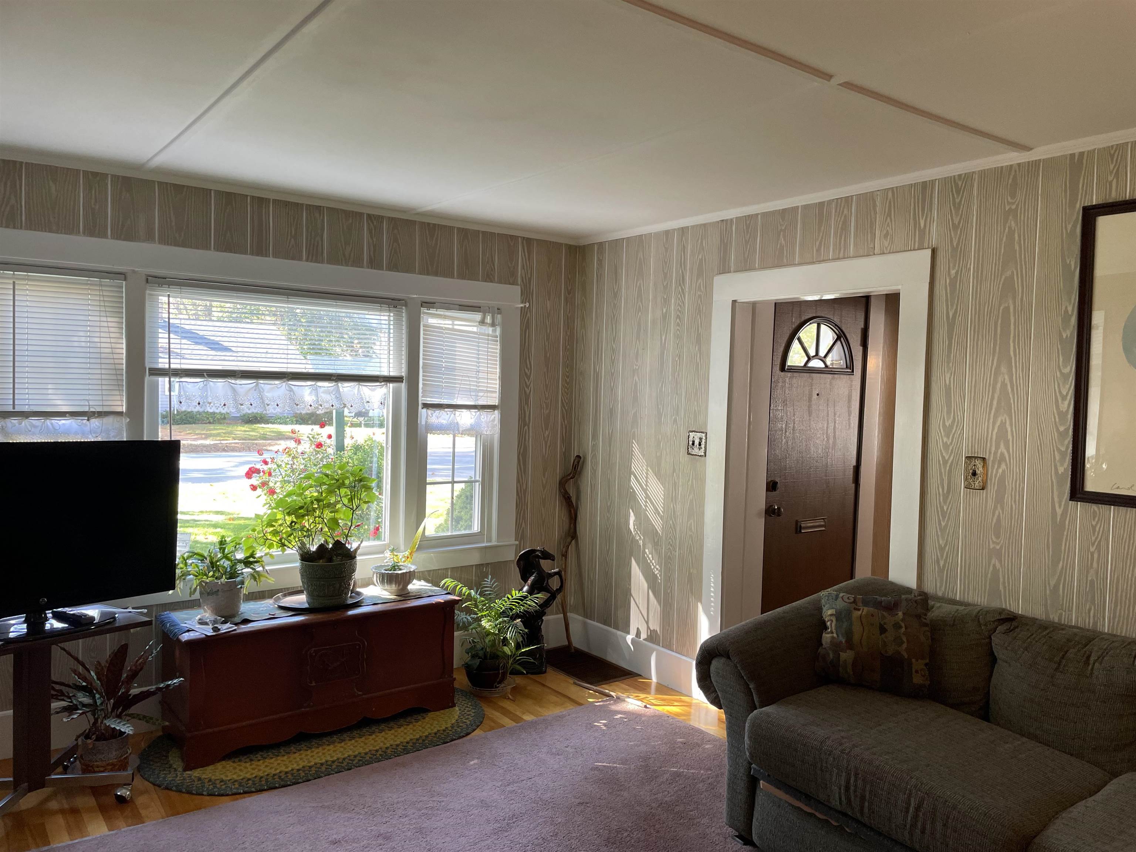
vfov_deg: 53.1
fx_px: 853
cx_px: 568
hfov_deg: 67.3
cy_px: 426
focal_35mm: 26
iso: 80
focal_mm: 4.2
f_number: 1.6
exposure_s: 1/60
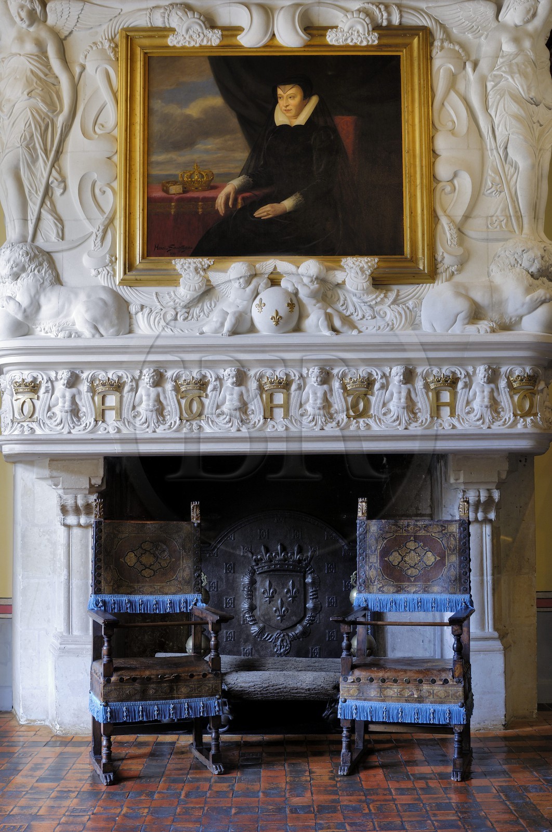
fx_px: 969
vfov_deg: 46.5
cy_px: 416
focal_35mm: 42
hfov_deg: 31.8
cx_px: 276
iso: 100
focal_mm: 28
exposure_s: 1/1.25
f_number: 8
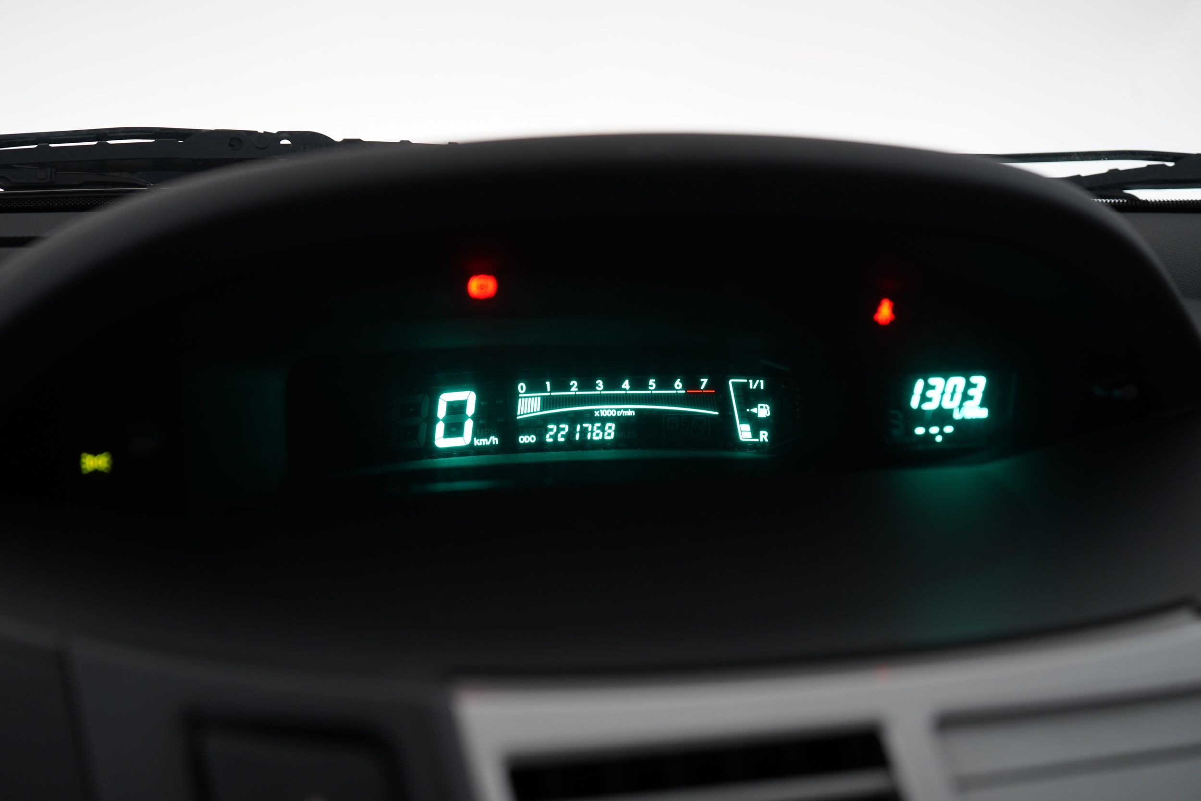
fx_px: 1568
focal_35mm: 47
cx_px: 600
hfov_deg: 41.9
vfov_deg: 28.7
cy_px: 400
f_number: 5.6
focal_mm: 47
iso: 800
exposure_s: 1/13
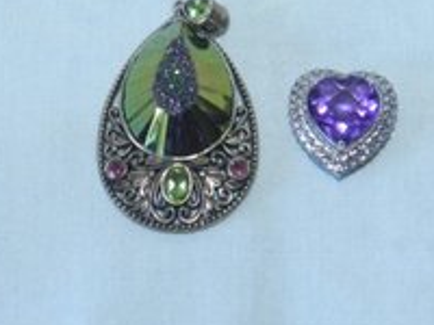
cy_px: 131
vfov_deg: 14.4
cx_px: 238
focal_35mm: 103
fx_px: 1291
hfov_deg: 19.1
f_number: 4.6
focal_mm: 10.7
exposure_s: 1/30
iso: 200
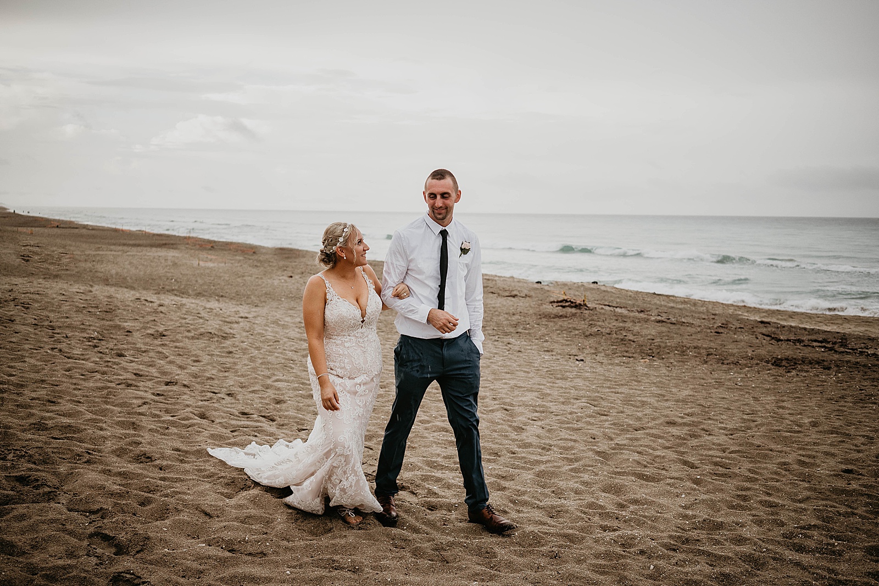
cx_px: 440
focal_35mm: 35
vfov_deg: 37.9
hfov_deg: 54.4
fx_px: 855
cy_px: 293
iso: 640
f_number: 2.8
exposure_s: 1/400
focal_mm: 35
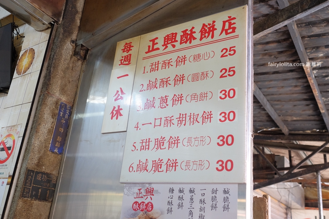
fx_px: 320
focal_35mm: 35
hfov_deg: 54.4
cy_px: 110
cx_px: 164
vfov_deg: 37.9
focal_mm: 23
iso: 2000
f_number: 2.8
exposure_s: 1/160
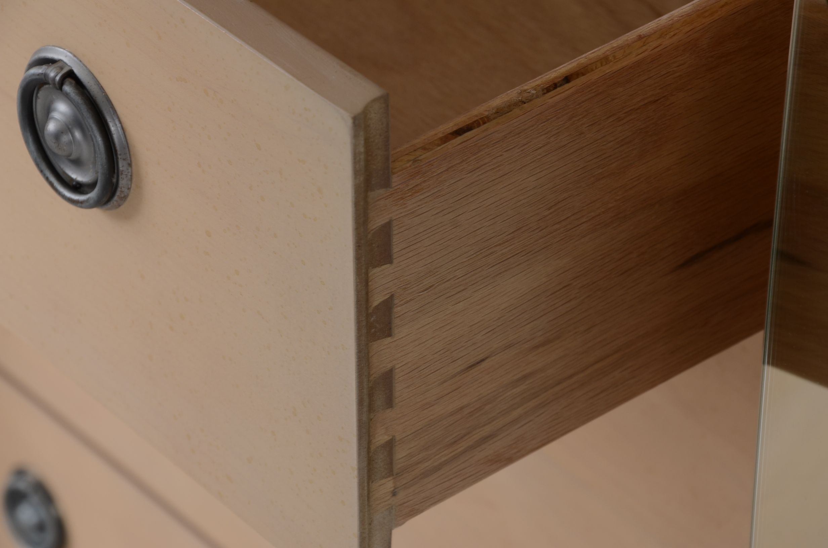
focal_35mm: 158
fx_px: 3615
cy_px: 274
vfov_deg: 8.7
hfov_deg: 13.1
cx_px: 414
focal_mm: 105
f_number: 9
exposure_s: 1/60
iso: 160
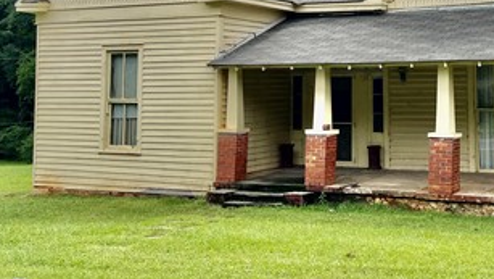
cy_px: 32
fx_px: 773
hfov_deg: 34.6
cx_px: 373
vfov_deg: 20.0
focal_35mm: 59
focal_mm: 5.1
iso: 50
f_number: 1.6
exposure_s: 1/3135
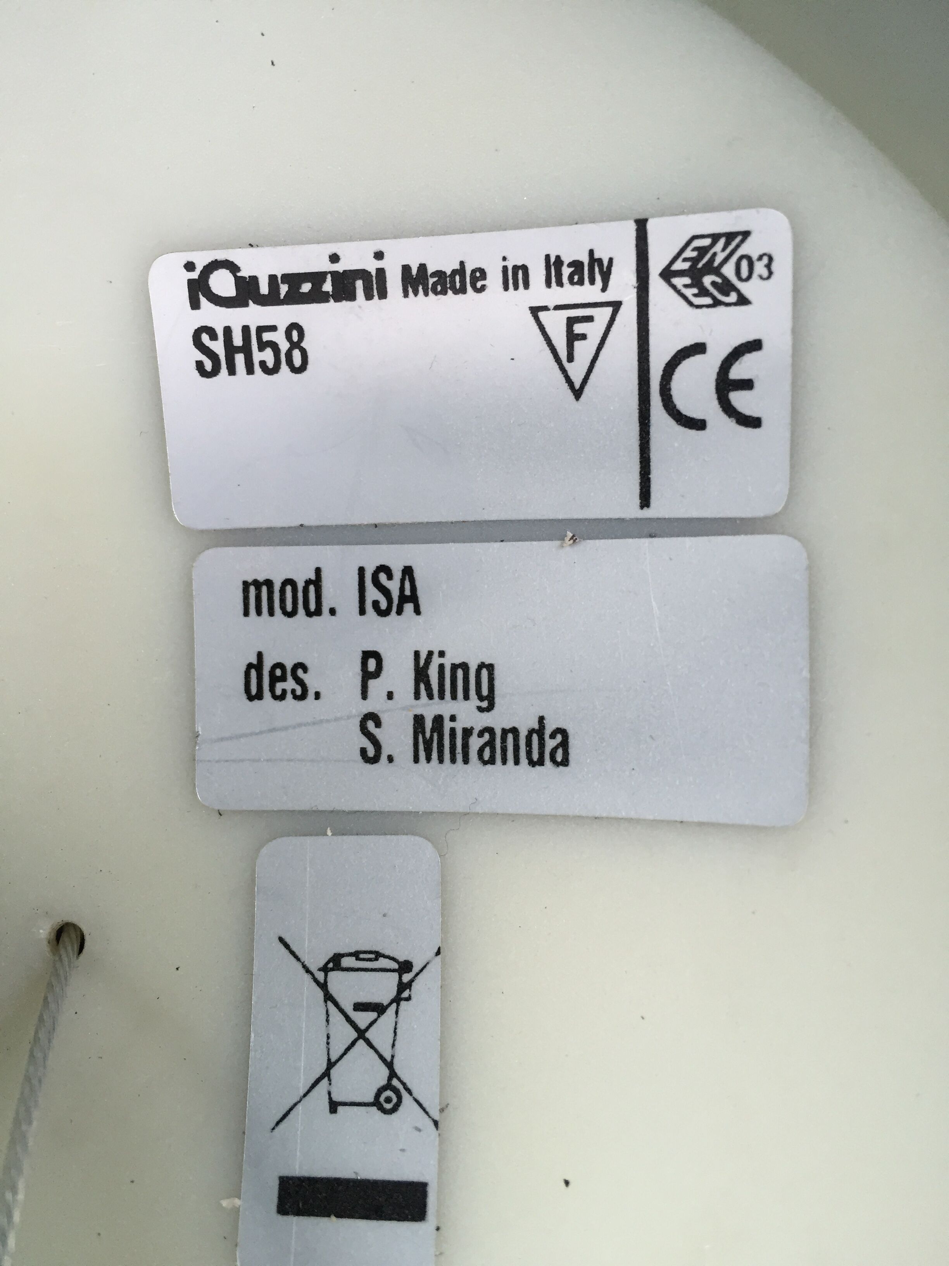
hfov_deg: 48.2
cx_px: 474
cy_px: 633
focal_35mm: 29
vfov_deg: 61.7
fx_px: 1060
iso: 50
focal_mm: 4.15
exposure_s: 1/33
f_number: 2.2
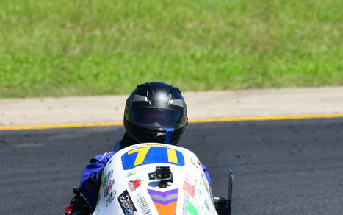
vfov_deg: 1.0
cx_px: 159
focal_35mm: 1311
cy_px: 181
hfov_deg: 1.6
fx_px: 12257
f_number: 11
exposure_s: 1/640
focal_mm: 500
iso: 500
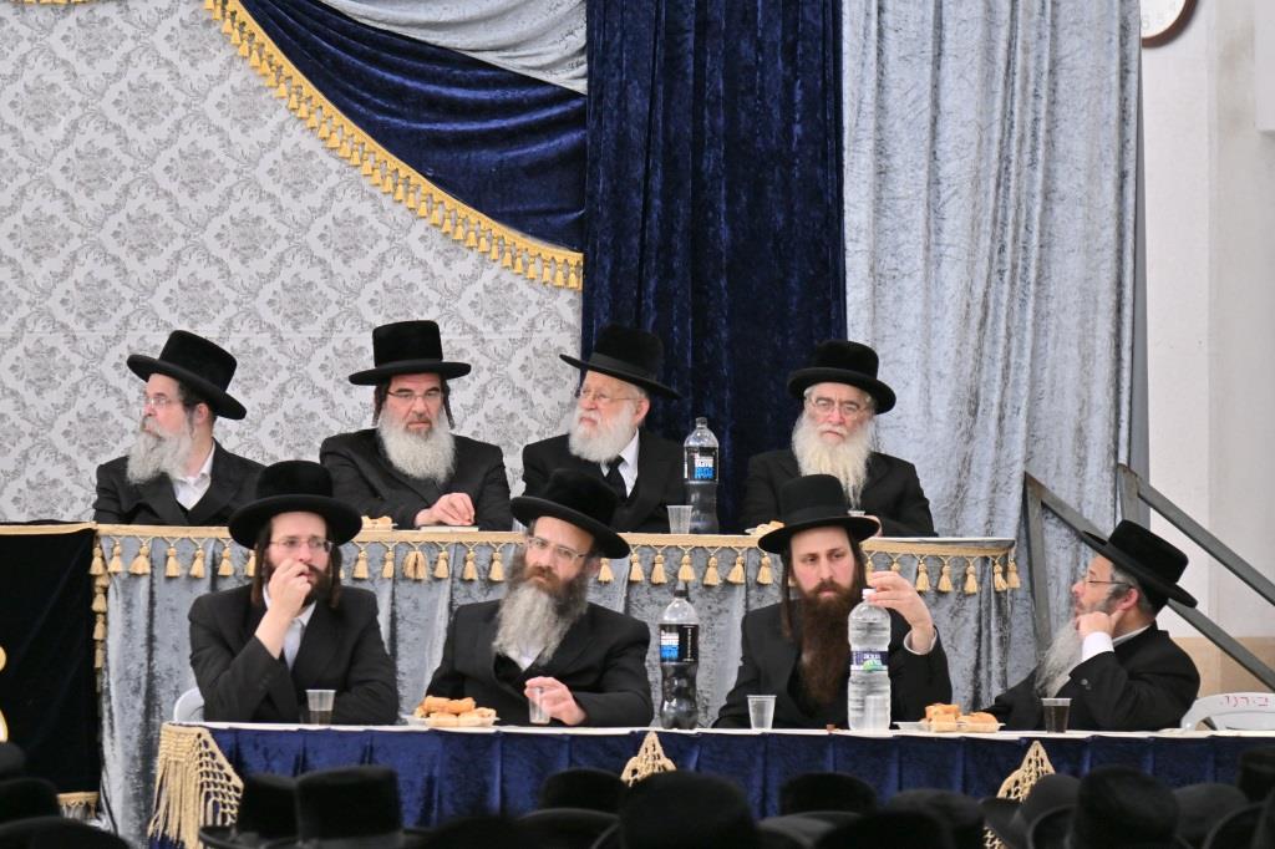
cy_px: 424
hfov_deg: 11.4
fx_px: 6373
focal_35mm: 180
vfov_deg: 7.6
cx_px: 638
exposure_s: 1/500
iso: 400
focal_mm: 120
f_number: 4
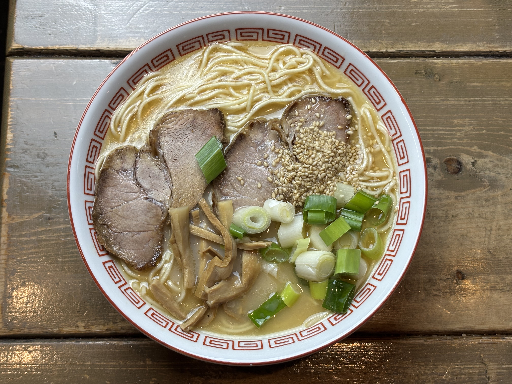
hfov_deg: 36.8
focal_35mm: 52
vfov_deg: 28.0
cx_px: 256
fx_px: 769
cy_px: 192
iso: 32
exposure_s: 1/50
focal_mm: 5.96
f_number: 1.6
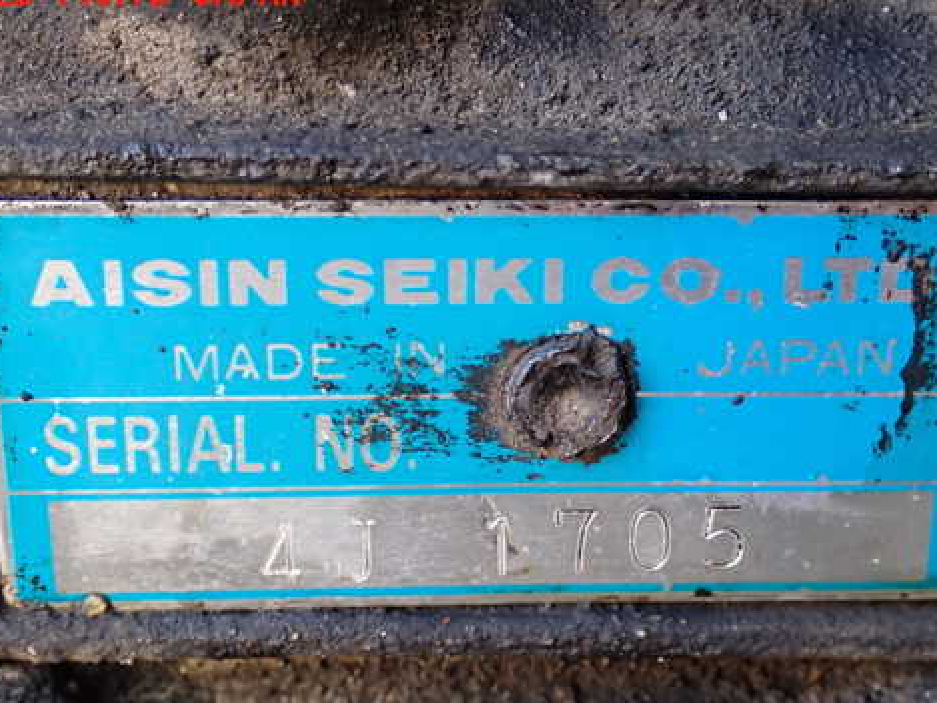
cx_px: 537
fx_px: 1733
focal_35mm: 64
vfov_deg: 22.9
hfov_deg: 30.2
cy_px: 417
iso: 400
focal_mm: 9.01
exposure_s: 1/50
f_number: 3.2
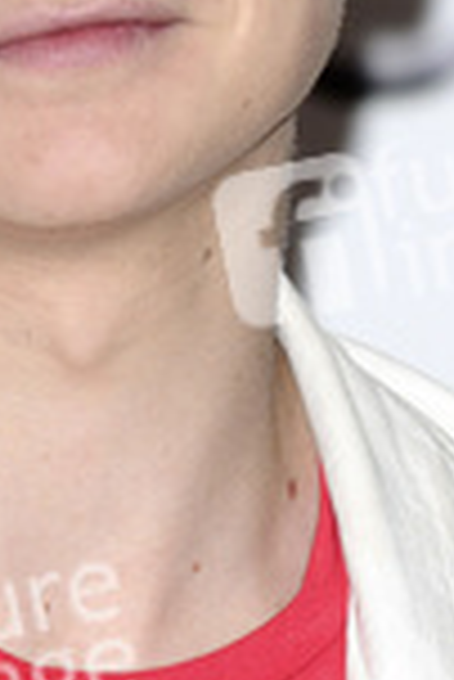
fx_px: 15041
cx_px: 38
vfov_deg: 2.6
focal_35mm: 797
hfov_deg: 1.7
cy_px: -5
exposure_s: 1/250
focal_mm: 200
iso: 320
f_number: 4.5
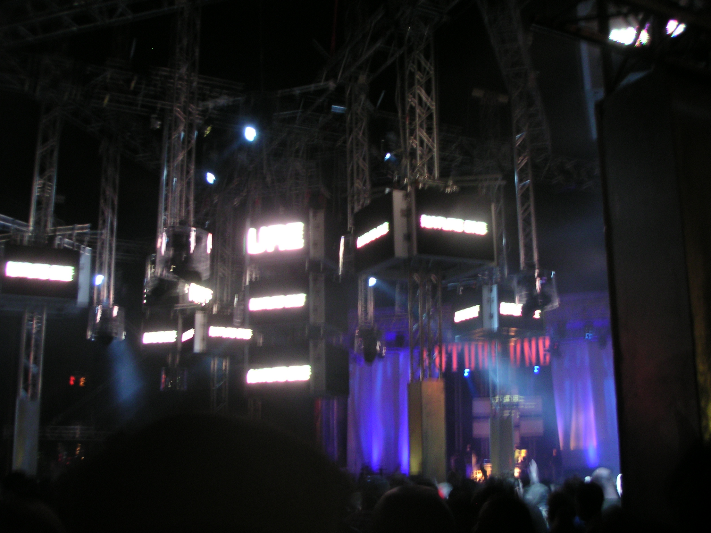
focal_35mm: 38
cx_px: 356
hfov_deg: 49.0
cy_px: 266
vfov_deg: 37.7
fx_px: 781
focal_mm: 6
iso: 100
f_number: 2.8
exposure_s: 1/3
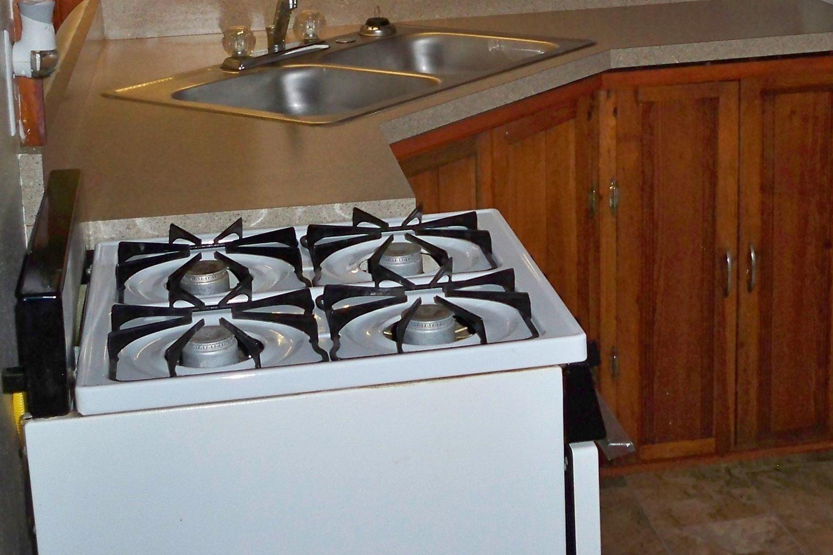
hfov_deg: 28.8
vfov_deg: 19.4
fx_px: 1596
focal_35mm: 69
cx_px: 624
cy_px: 56
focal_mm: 6.3
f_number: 3.1
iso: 200
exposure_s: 1/60
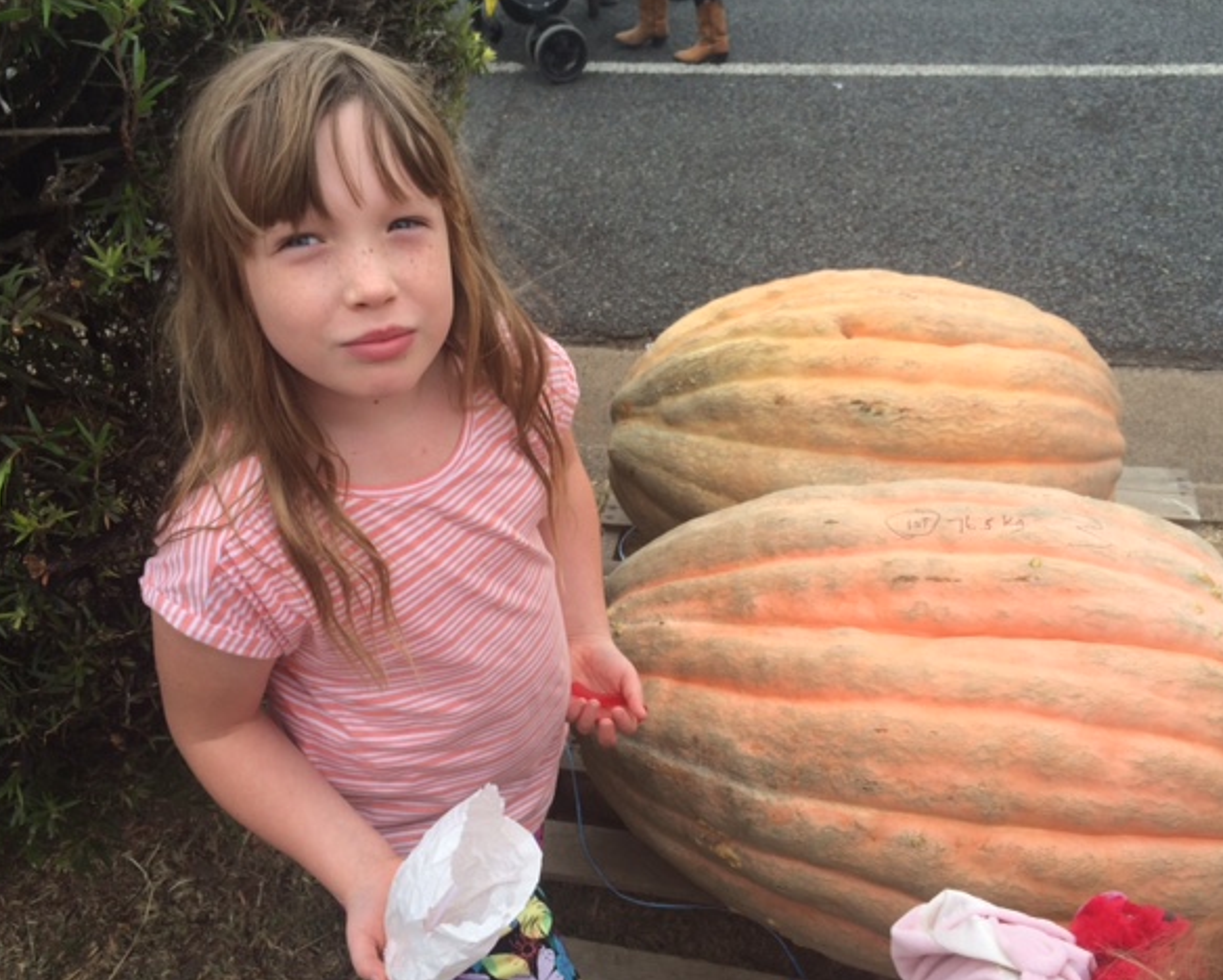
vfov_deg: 47.2
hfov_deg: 57.1
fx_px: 1123
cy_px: 490
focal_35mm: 31
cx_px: 607
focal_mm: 4.15
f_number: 2.2
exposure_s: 1/695
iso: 32
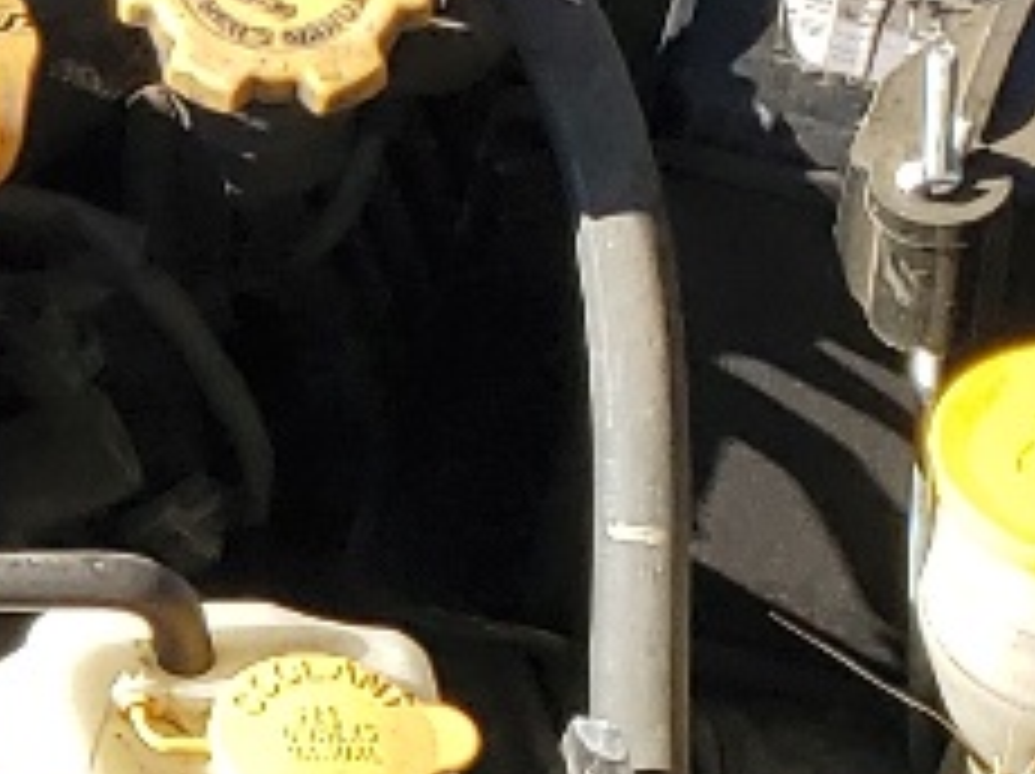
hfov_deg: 10.1
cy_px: 436
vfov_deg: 8.2
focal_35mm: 181
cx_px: -1076
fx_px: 5406
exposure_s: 1/909
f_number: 1.5
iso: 50
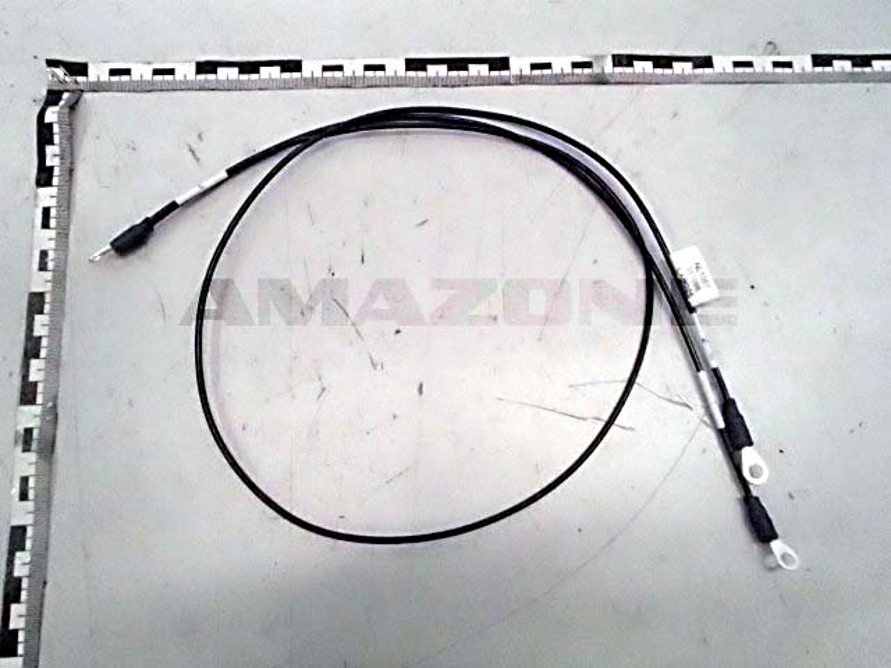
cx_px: 446
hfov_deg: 63.4
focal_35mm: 28
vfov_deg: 49.7
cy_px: 334
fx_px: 721
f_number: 3.9
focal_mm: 5
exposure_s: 1/640
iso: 6400
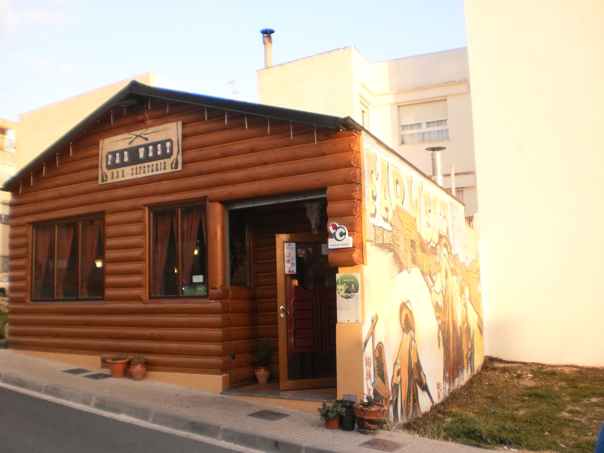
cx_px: 302
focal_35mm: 36
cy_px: 226
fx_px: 628
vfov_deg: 39.7
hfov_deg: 51.4
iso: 100
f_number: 3.1
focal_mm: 6.3
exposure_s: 1/160
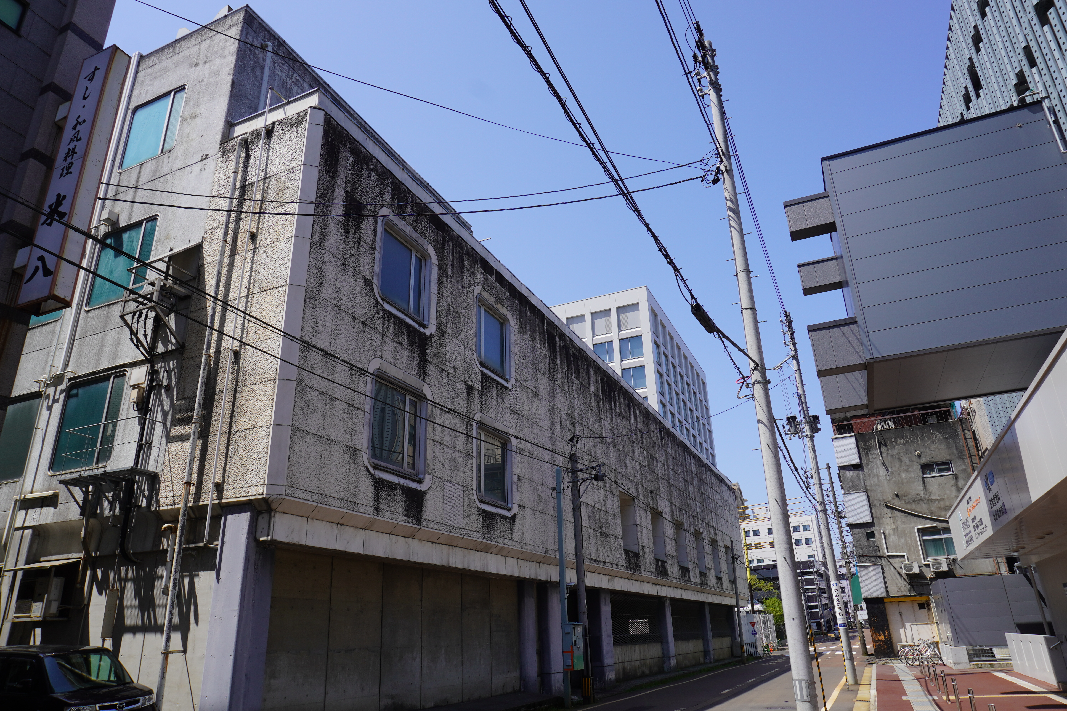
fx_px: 711
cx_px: 534
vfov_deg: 53.1
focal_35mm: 24
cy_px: 356
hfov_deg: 73.7
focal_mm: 16
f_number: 10
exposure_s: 1/160
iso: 100
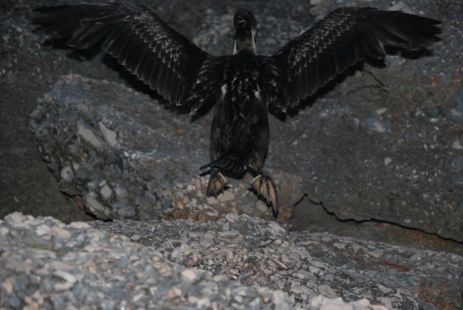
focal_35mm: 138
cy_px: 155
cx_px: 232
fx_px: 1777
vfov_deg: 10.0
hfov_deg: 14.8
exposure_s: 1/60
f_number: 5.6
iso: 280
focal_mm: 92
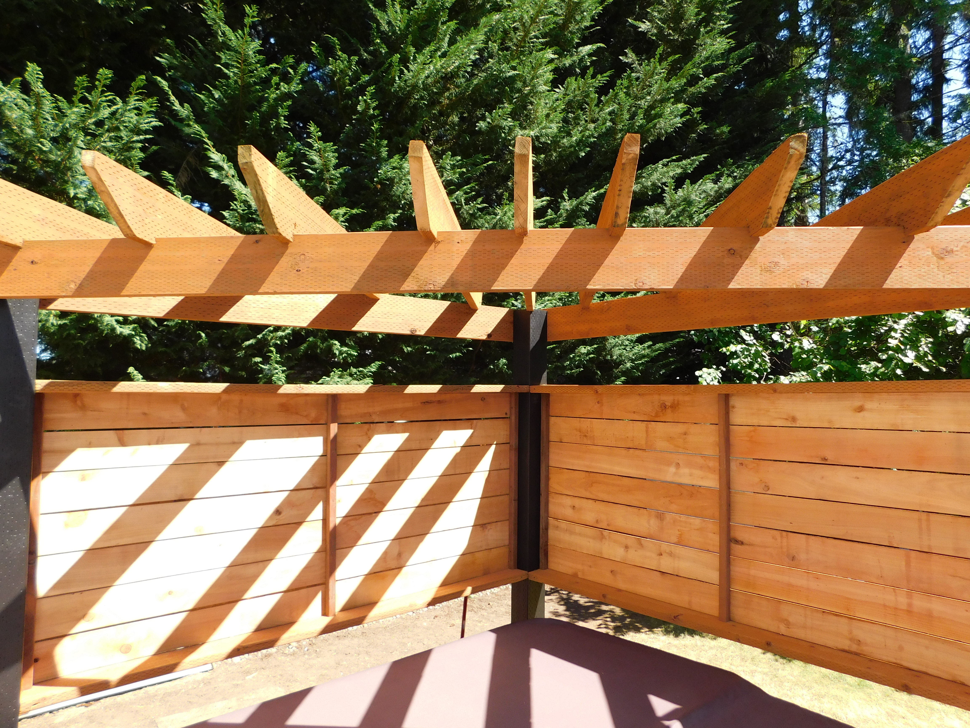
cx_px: 485
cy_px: 364
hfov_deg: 73.9
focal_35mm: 23
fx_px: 644
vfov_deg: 58.9
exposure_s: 1/400
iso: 125
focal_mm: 4
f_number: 3
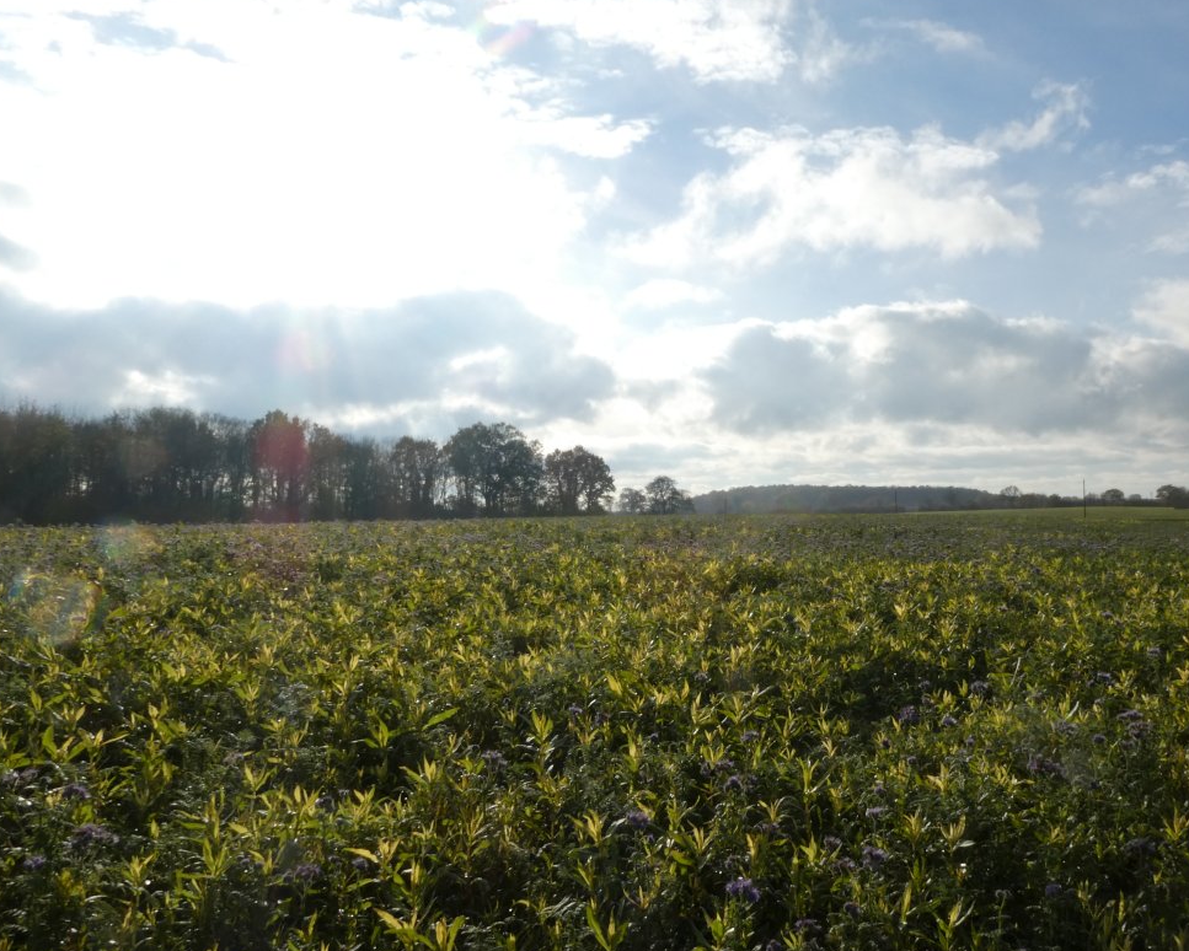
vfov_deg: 46.9
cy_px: 553
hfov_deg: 56.6
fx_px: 1091
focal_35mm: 31
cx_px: 732
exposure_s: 1/320
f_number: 8
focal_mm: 4.3
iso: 80
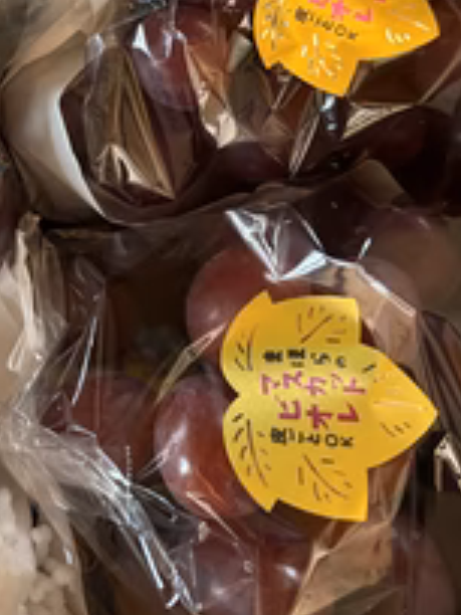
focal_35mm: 51
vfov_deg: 36.3
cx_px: 48
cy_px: 130
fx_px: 906
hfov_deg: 27.6
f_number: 1.6
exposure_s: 1/40
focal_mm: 5.96
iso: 640
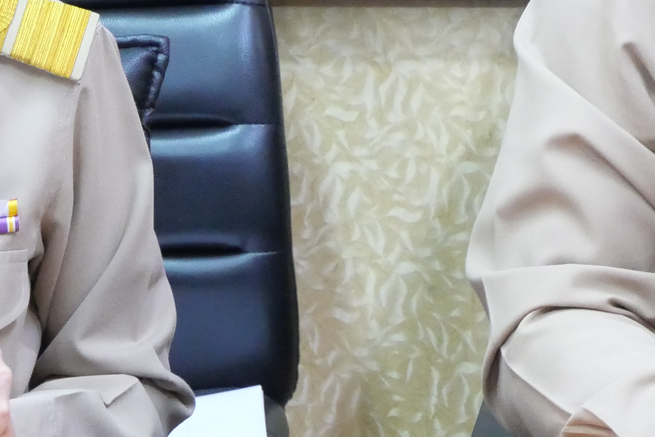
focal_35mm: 299
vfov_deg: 4.6
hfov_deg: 6.8
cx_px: 884
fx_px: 5440
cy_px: -44
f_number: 7.1
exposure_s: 1/10
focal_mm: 46
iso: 3200
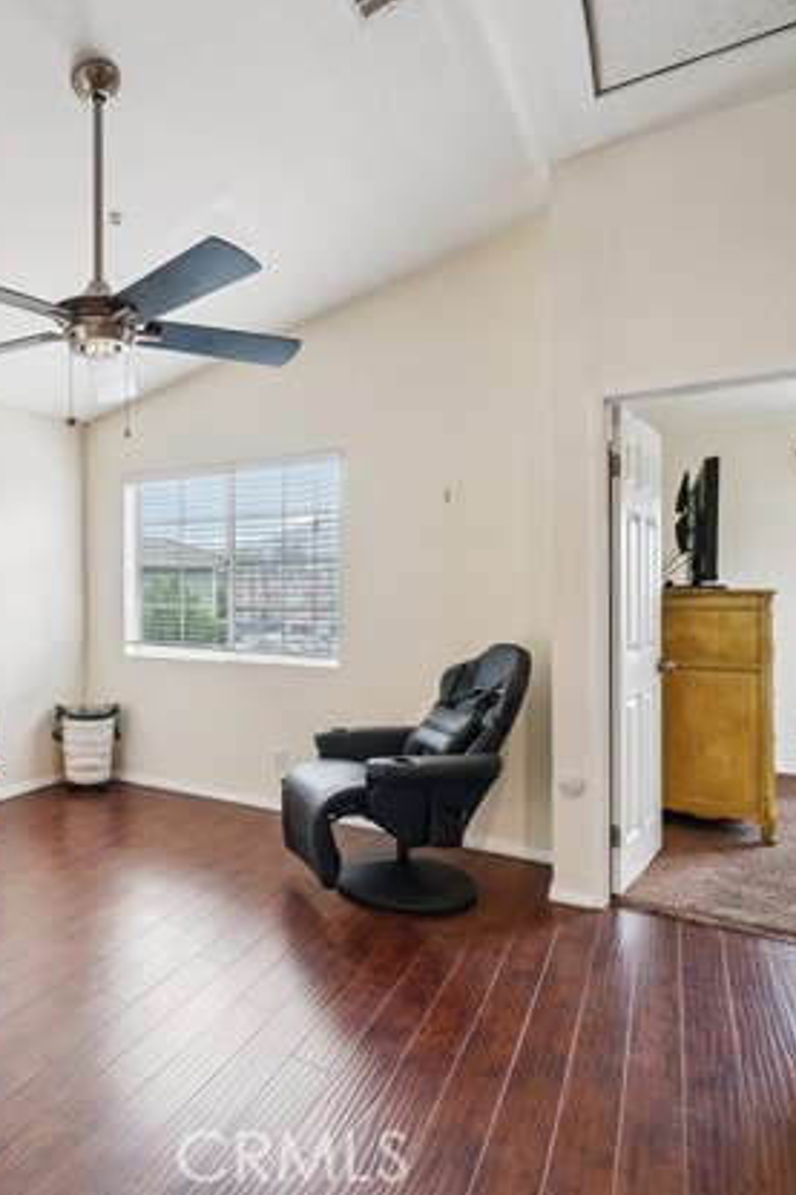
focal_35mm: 20
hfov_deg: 58.4
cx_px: 190
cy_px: 586
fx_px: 664
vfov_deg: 84.0
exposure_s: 1/20
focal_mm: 13
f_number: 8
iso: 400
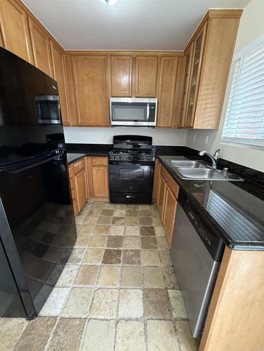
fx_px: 142
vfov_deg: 102.1
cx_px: 132
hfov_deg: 85.7
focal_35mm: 14
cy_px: 176
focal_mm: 2.22
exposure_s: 1/60
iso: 400
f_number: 2.2
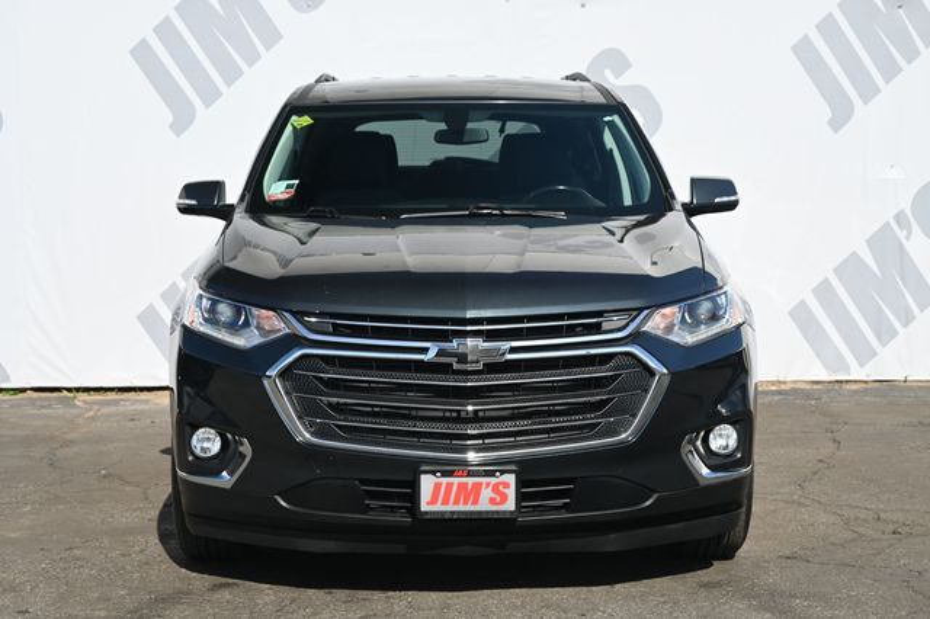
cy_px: 310
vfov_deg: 20.1
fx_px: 1743
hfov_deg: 29.9
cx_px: 465
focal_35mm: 68
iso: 110
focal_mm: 45
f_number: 6
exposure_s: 1/250
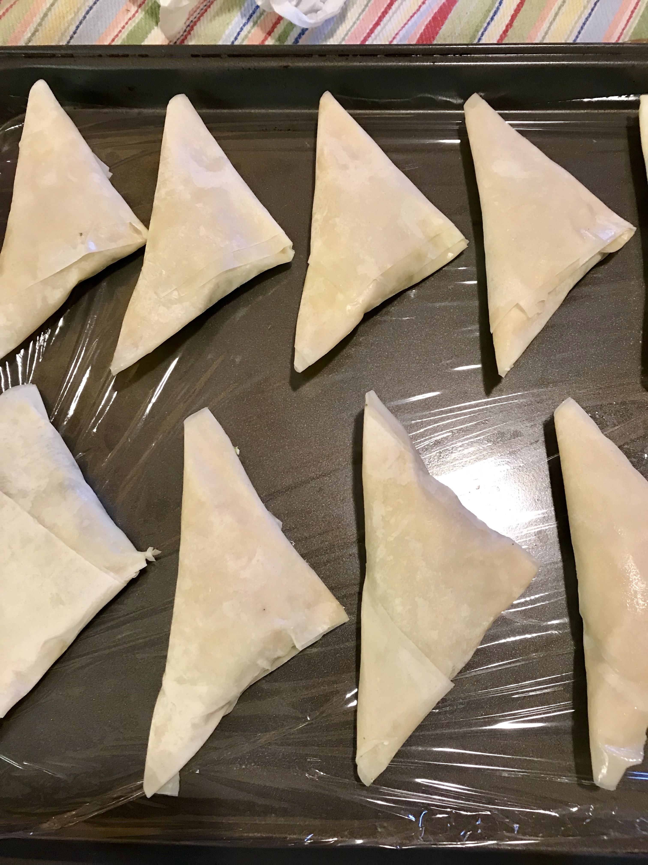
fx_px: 699
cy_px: 432
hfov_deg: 49.7
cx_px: 324
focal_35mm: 28
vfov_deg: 63.4
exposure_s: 1/15
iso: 64
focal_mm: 3.99
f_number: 1.8
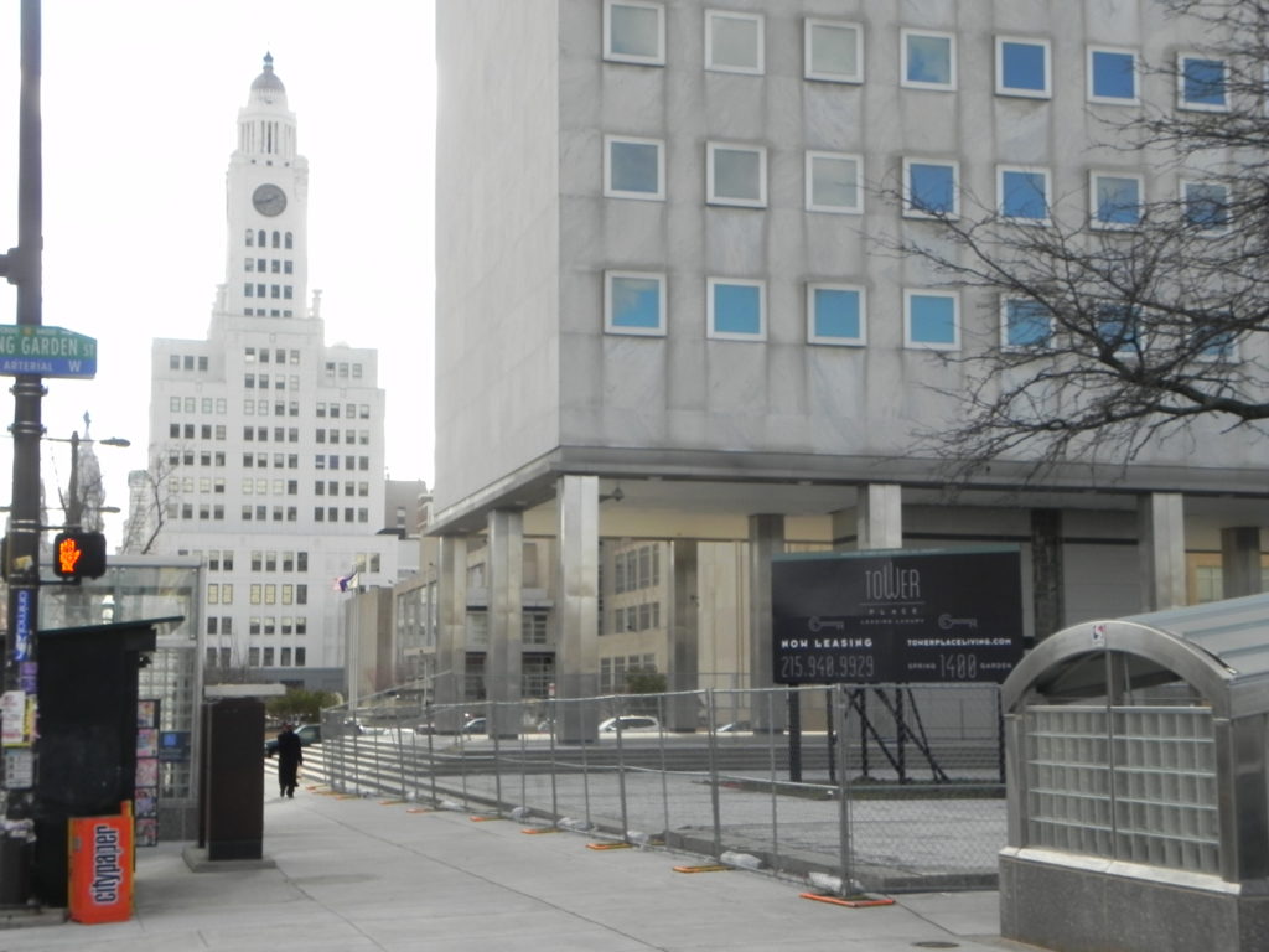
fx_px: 1906
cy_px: 476
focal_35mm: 52
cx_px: 634
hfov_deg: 36.8
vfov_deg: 28.0
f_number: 6.3
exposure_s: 1/240
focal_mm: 9.2
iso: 160
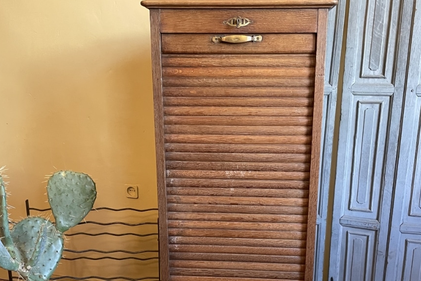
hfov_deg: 50.6
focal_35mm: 38
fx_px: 445
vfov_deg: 34.4
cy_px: 207
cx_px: 228
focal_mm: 4.2
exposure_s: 1/50
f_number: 1.6
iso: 400
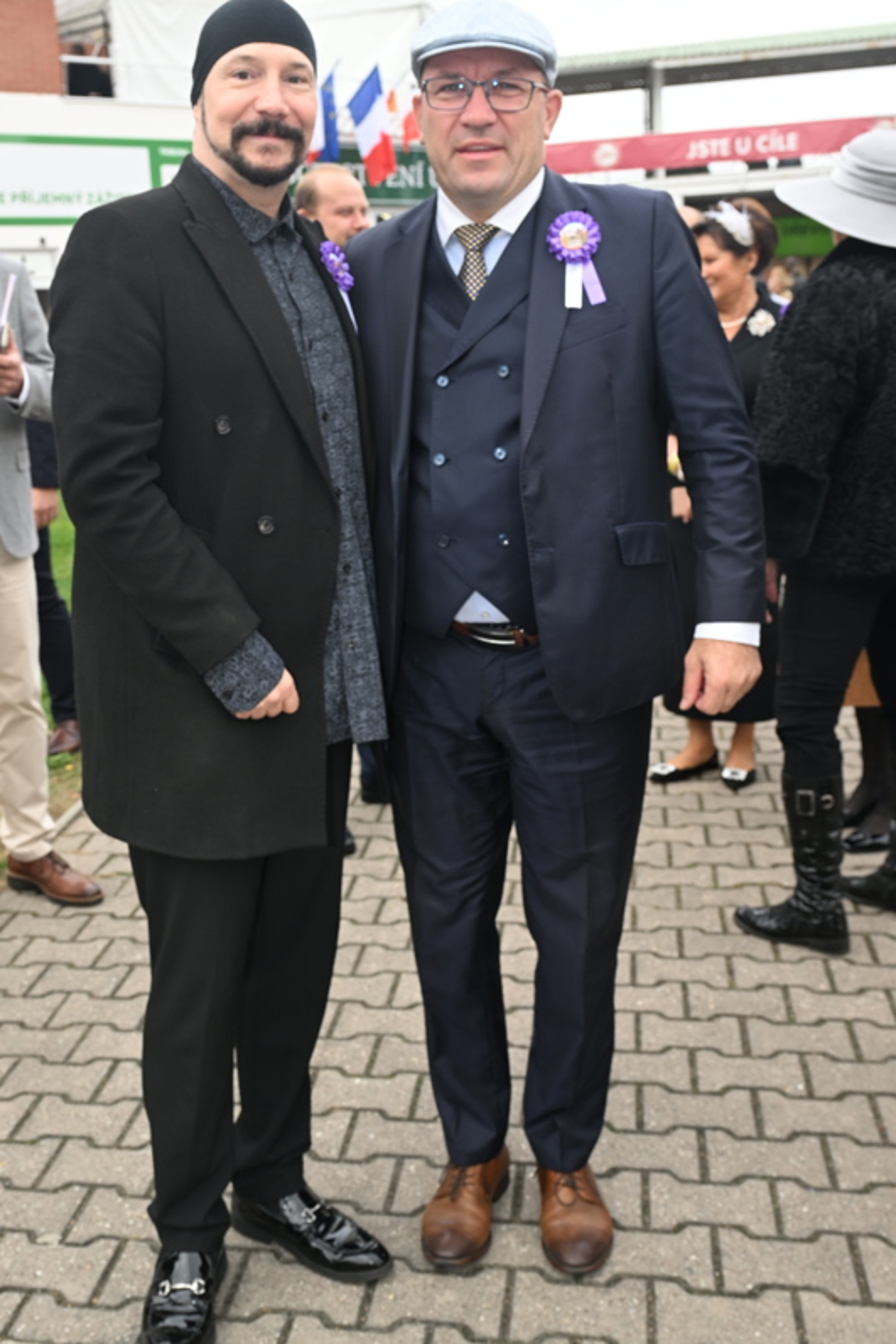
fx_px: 1480
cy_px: 646
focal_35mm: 40
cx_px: 343
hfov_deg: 33.5
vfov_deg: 48.8
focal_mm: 30.5
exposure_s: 1/250
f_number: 5.6
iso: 400
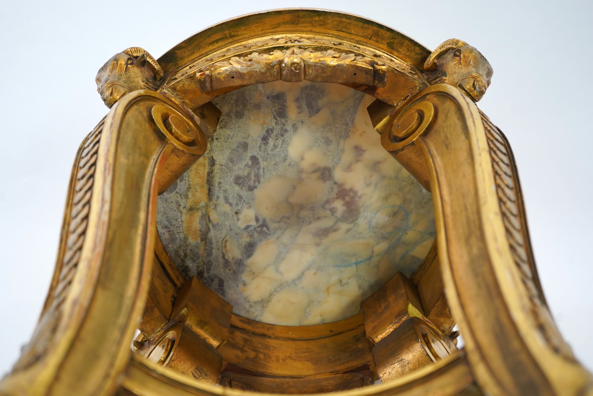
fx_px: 659
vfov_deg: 33.4
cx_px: 296
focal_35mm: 40
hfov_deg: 48.5
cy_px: 198
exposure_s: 1/60
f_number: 5
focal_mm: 40
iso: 400
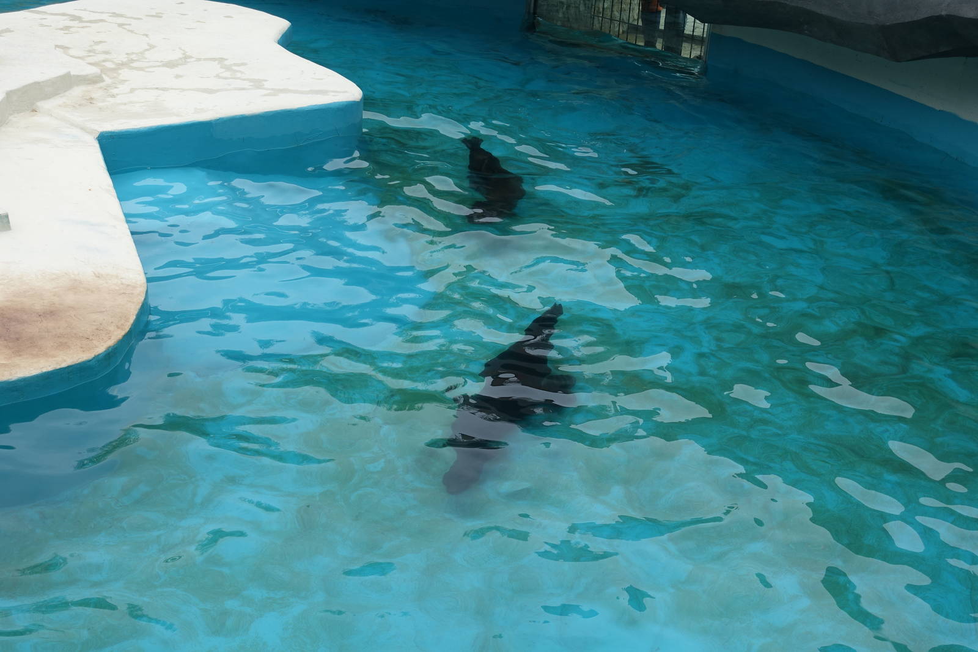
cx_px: 489
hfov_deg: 40.3
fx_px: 1331
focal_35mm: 49
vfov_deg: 27.5
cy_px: 326
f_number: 4
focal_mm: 18.1
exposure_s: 1/200
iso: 125
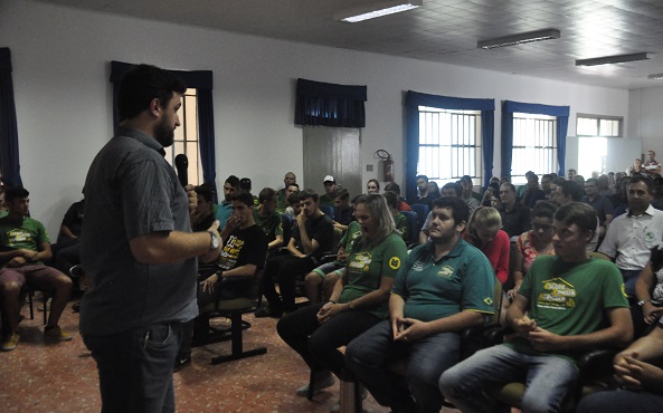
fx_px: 614
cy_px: 217
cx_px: 331
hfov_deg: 56.7
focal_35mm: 34
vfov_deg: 37.2
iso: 3200
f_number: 3.8
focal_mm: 22
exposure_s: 1/160
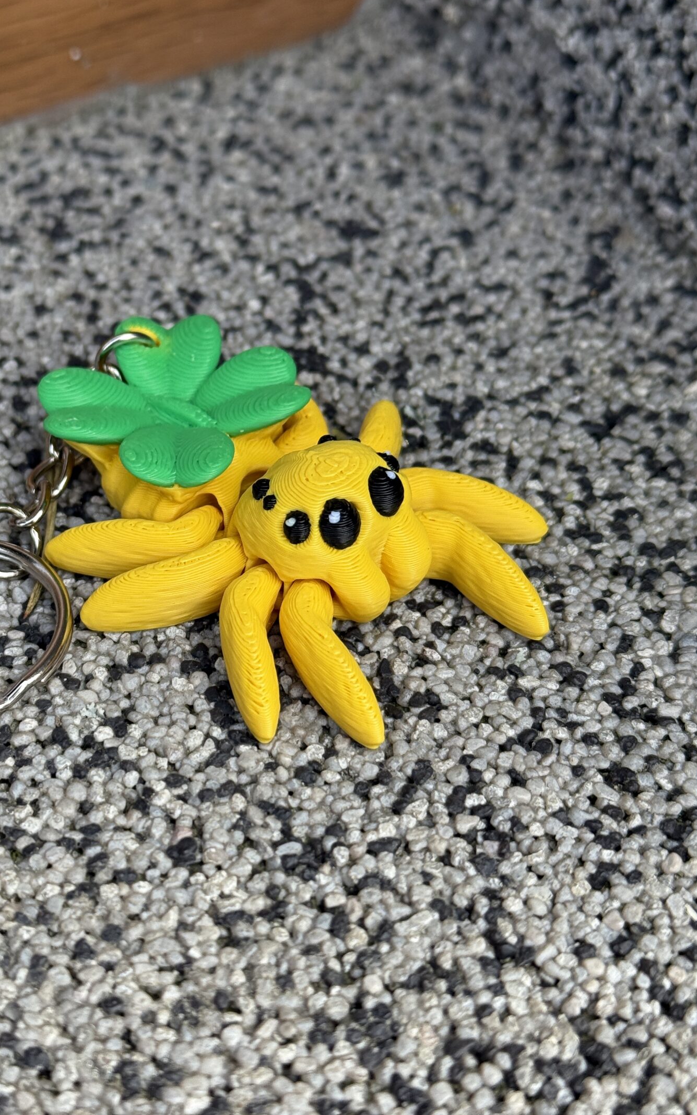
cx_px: 217
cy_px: 522
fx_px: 1853
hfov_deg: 21.2
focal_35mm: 61
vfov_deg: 33.5
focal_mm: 6.76
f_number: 1.78
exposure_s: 1/641
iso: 80
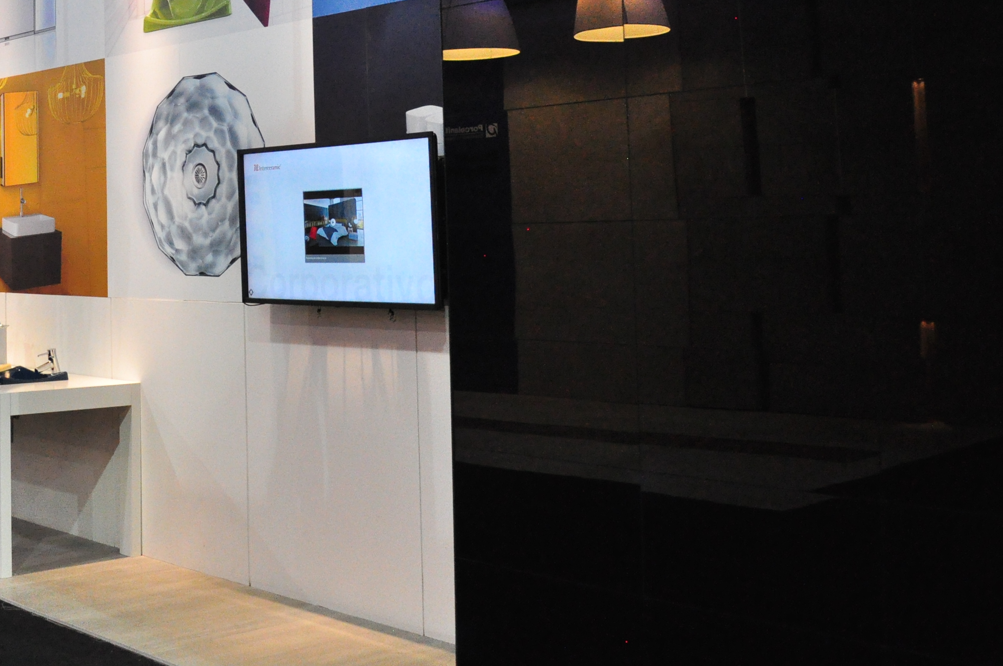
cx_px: 173
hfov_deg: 38.6
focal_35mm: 49
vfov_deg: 26.8
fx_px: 1363
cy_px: 115
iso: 2000
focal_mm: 18
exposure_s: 1/200
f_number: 3.5
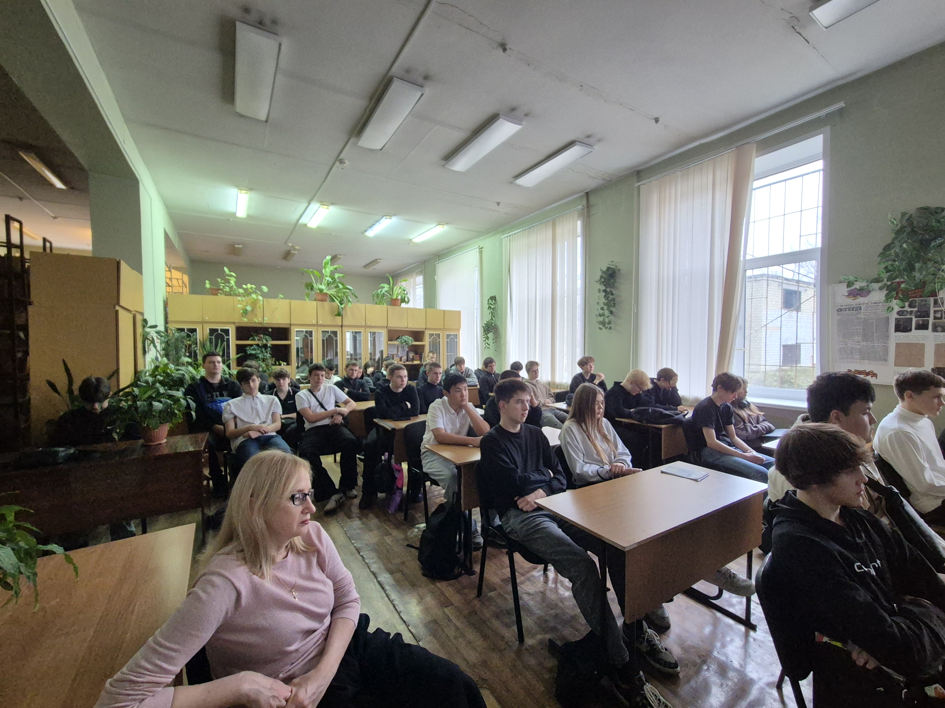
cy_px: 354
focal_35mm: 13
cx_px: 472
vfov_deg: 89.9
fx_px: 355
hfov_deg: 106.2
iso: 1000
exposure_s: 1/50
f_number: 2.2
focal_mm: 2.2
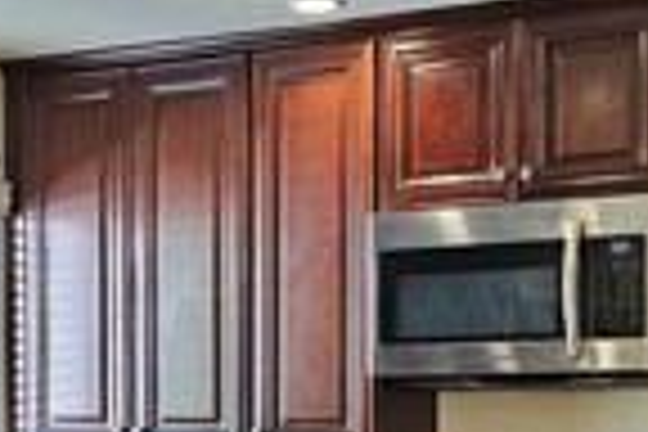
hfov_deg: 19.3
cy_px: 428
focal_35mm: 106
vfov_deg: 12.8
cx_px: 288
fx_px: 1908
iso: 400
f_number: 1.7
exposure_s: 1/120
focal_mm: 6.3
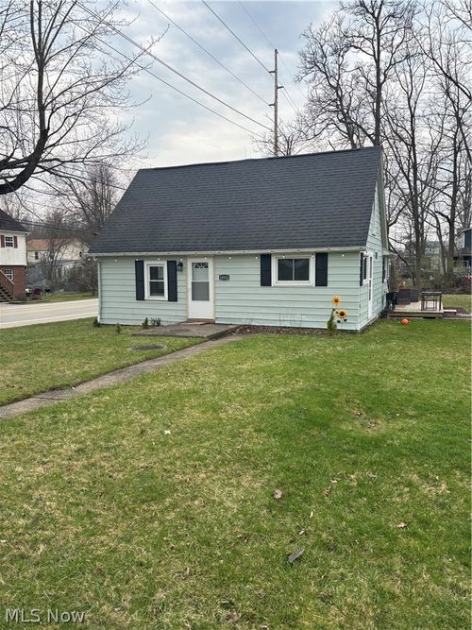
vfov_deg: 67.3
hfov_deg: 53.0
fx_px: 473
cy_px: 315
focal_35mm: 26
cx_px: 236
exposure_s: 1/1233
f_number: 1.6
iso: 50
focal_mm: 5.96
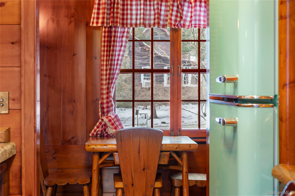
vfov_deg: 19.2
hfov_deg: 28.5
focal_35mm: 71
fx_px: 581
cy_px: 98
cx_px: 148
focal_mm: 71
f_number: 7.1
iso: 200
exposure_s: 4
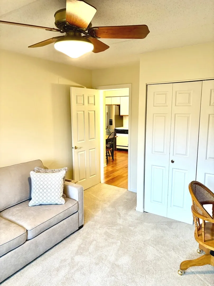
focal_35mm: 26
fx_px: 214
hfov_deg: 53.1
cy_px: 143
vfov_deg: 67.3
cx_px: 107
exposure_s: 1/60
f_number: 1.6
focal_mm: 5.96
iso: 200
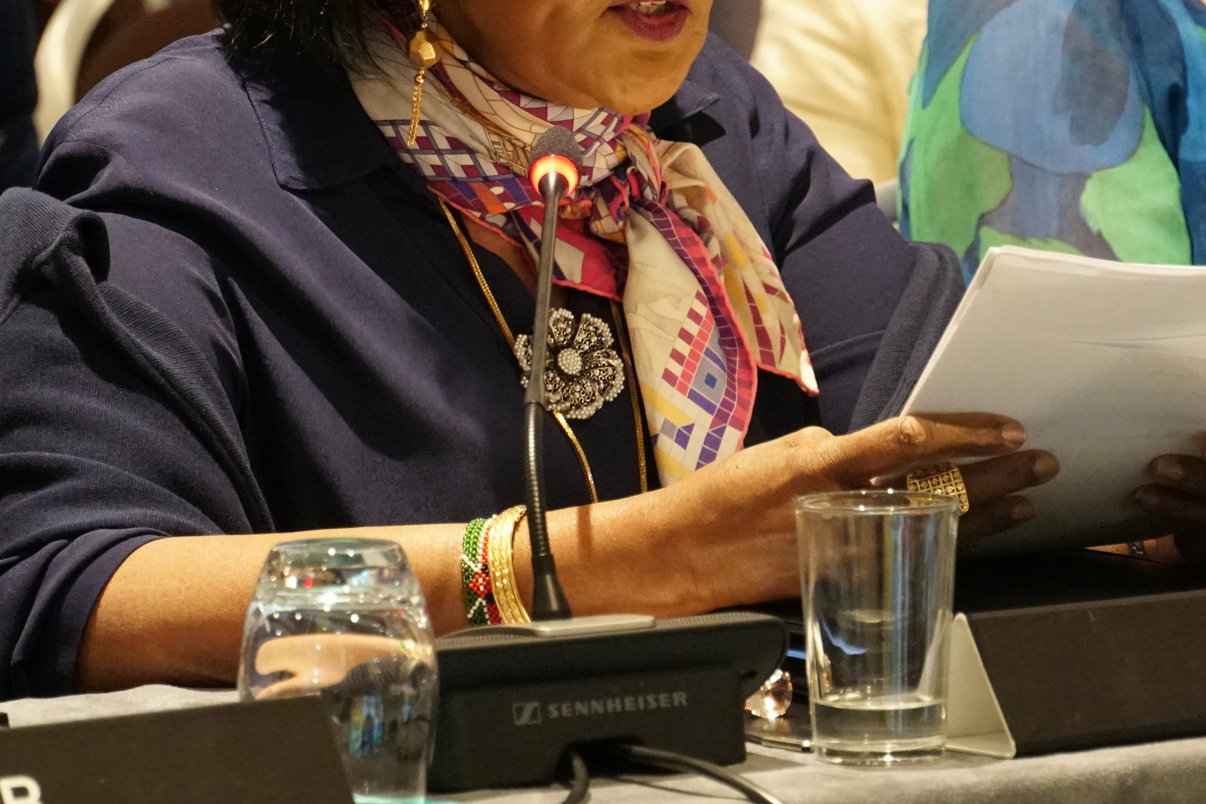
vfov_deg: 5.5
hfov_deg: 8.3
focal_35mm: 249
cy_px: 161
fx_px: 8339
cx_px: 849
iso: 6400
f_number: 5.6
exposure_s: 1/80
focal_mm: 91
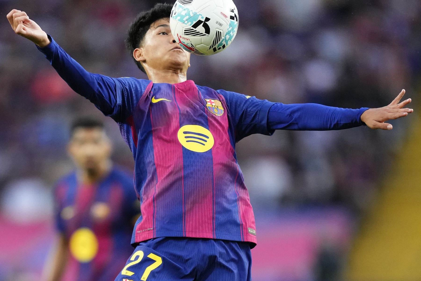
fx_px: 4677
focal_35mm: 400
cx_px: 210
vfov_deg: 3.4
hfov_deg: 5.2
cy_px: 140
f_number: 2.8
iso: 2500
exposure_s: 1/2000
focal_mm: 400
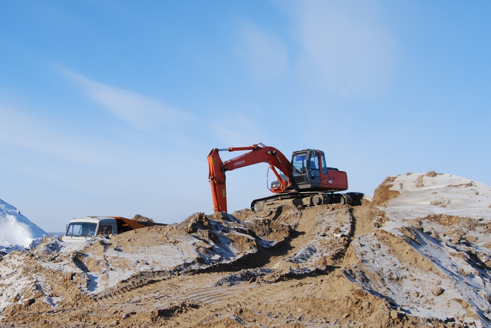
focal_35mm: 27
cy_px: 164
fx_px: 368
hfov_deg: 67.4
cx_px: 246
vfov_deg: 47.9
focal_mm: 18
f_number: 8
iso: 100
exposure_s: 1/250
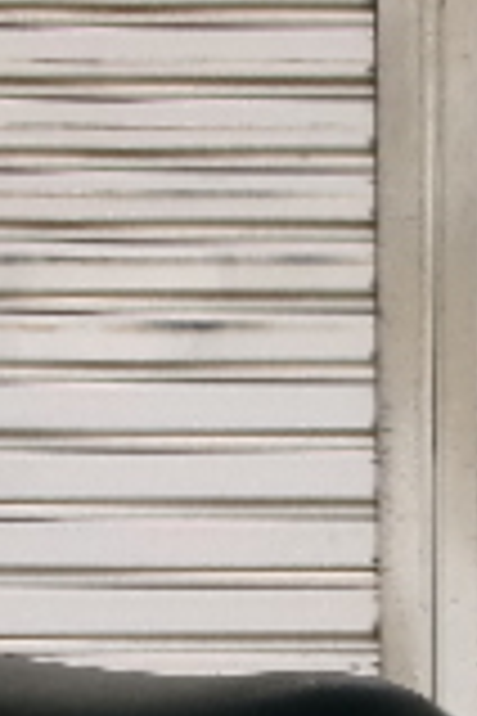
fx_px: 2325
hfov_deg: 11.6
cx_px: 414
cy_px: 847
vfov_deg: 16.8
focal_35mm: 117
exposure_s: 1/280
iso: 100
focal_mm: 5.1
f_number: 10.8
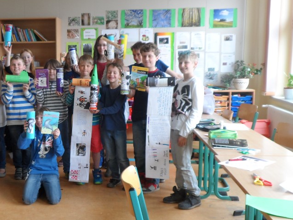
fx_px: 381
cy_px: 106
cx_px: 74
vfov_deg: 32.2
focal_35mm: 45
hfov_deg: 40.9
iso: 120
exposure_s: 1/30
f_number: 3.1
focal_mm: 4.9
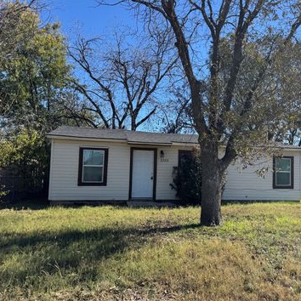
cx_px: 183
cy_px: 159
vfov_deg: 54.0
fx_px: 295
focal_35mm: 30
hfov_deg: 53.6
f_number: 1.78
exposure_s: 1/2331
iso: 80
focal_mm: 6.76
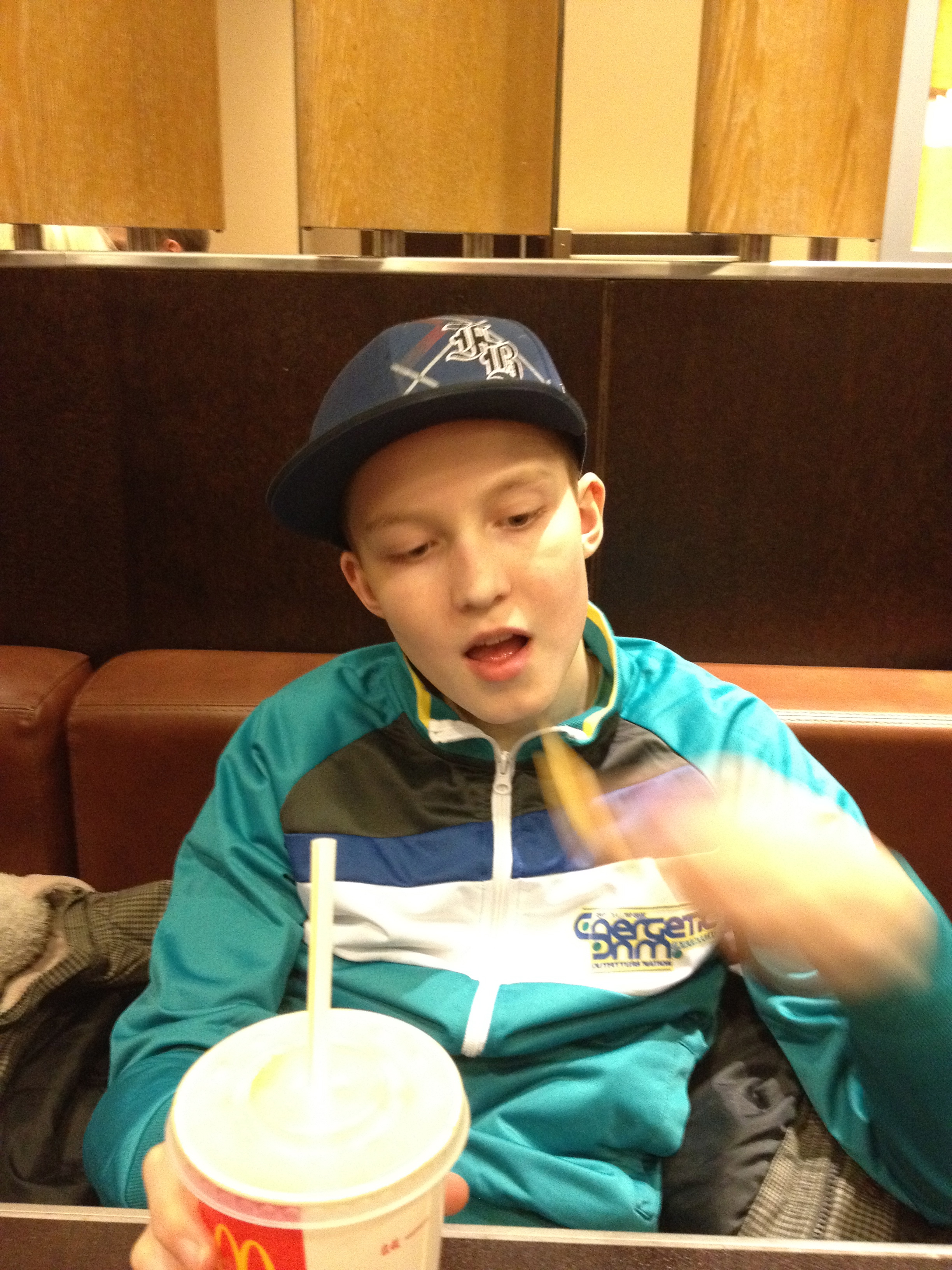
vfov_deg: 52.6
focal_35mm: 35
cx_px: 476
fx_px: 1283
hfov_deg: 40.7
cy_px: 635
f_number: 2.4
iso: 500
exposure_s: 1/15
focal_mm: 4.28
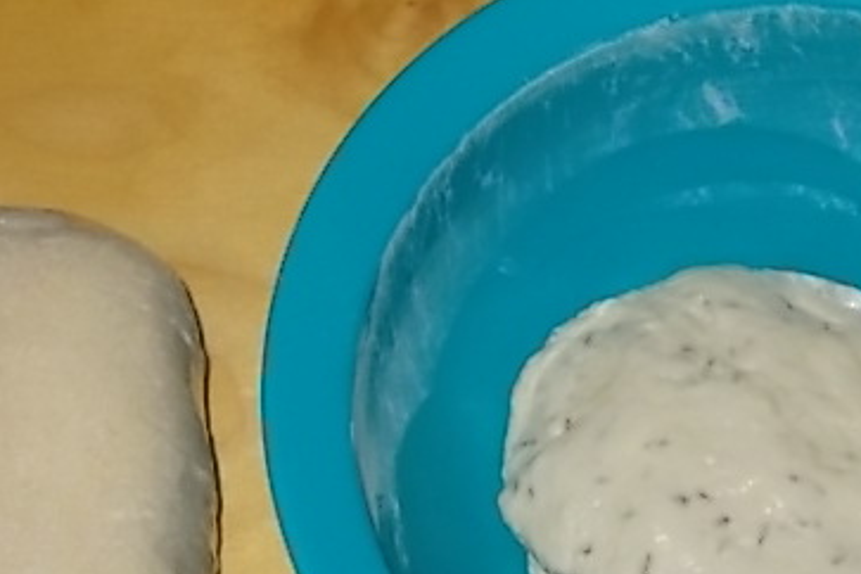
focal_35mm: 121
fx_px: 2894
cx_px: 508
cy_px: 375
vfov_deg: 11.3
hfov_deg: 16.9
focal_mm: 11.8
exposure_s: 1/60
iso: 200
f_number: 5.3
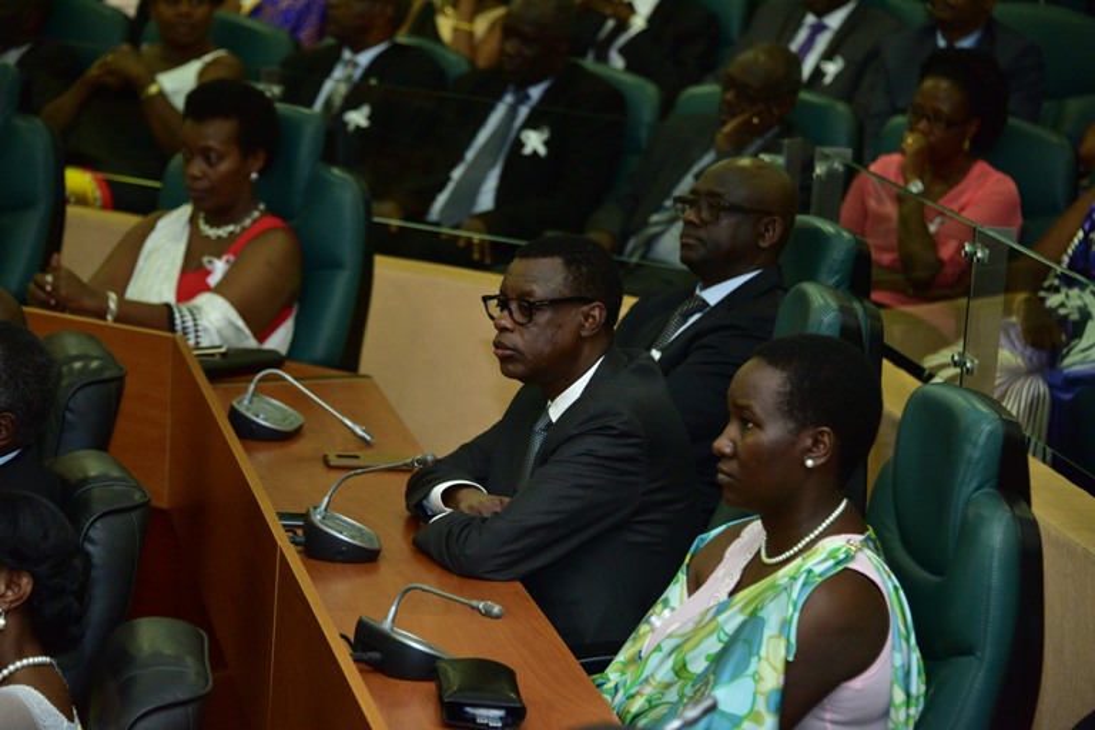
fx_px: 4410
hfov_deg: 14.2
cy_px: 365
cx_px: 548
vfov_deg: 9.5
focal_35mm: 145
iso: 2000
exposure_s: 1/100
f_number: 5.6
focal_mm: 145
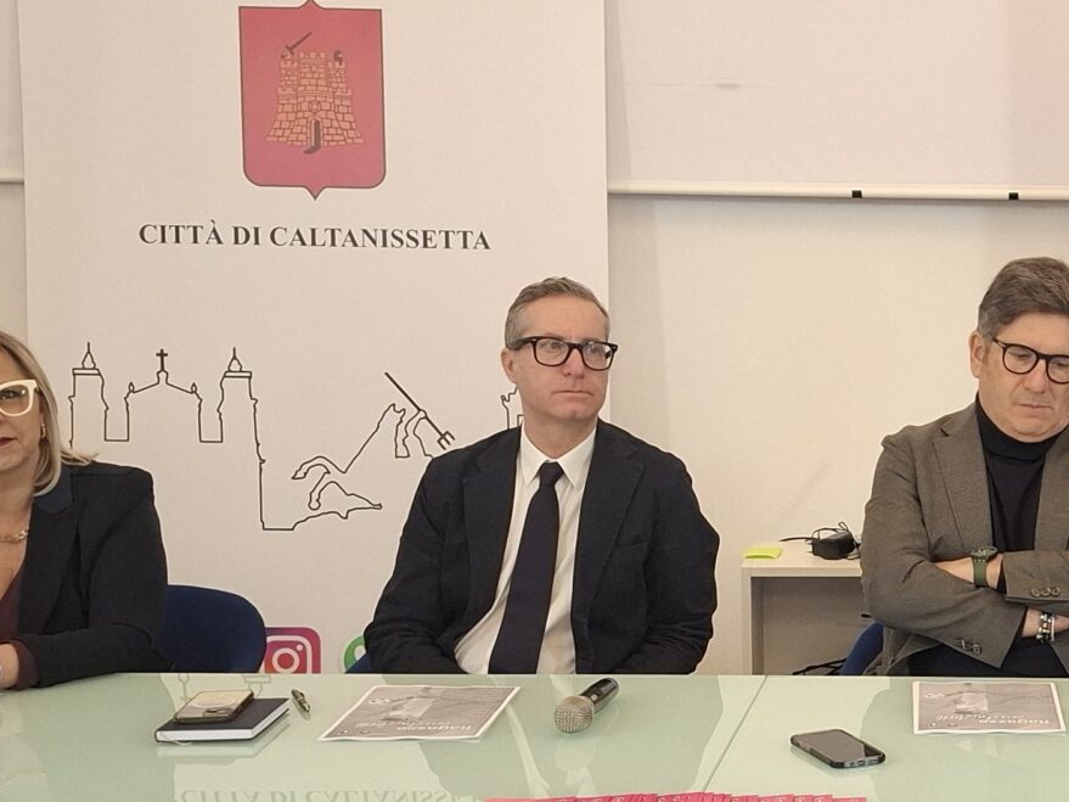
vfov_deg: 21.8
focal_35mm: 67
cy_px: 560
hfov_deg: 27.7
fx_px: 2069
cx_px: 1002
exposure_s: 1/50
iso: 250
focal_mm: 5.54
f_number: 1.8
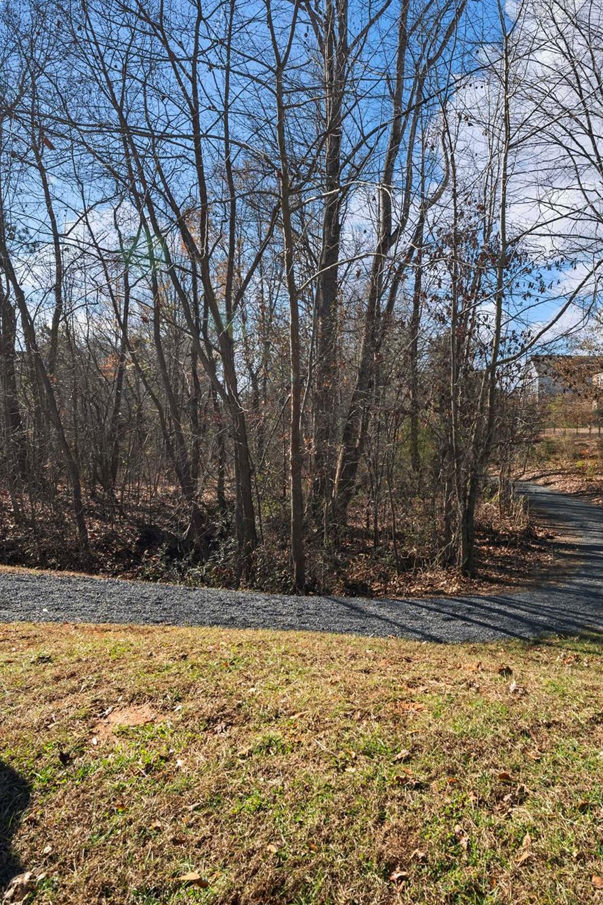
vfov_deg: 76.1
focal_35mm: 23
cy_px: 447
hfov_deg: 54.4
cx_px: 380
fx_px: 578
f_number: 8
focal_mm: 15
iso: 100
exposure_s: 1/125
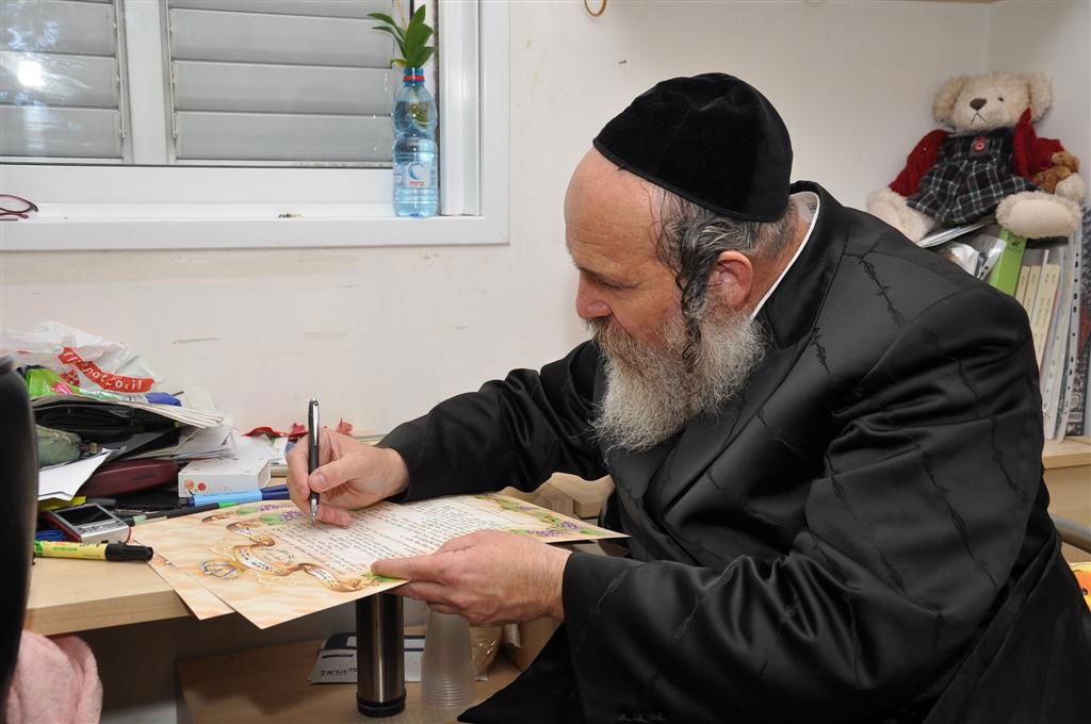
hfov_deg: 46.5
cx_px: 546
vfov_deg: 31.8
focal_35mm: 42
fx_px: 1271
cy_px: 362
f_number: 4.5
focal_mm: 28
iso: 250
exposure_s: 1/40
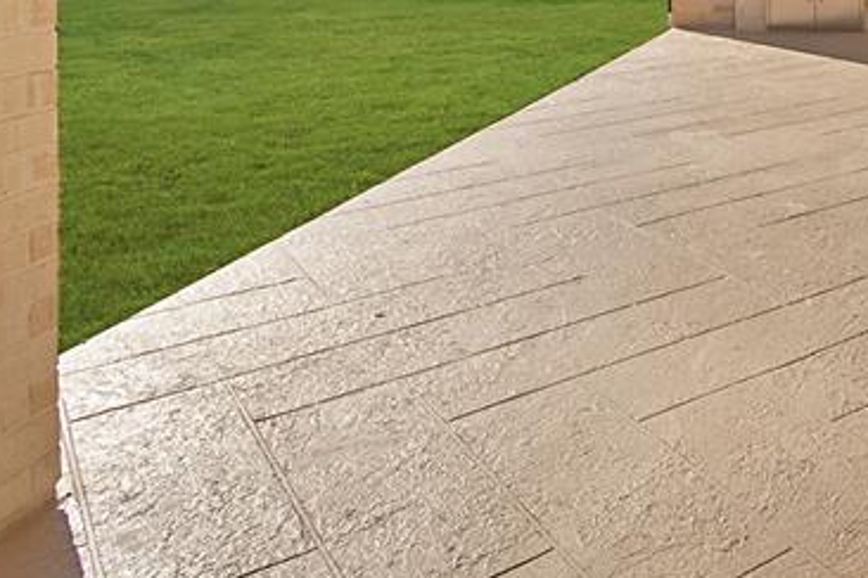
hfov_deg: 38.4
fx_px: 1013
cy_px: -140
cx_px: 956
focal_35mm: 42
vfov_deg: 27.5
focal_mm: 10
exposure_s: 1/200
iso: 100
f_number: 11
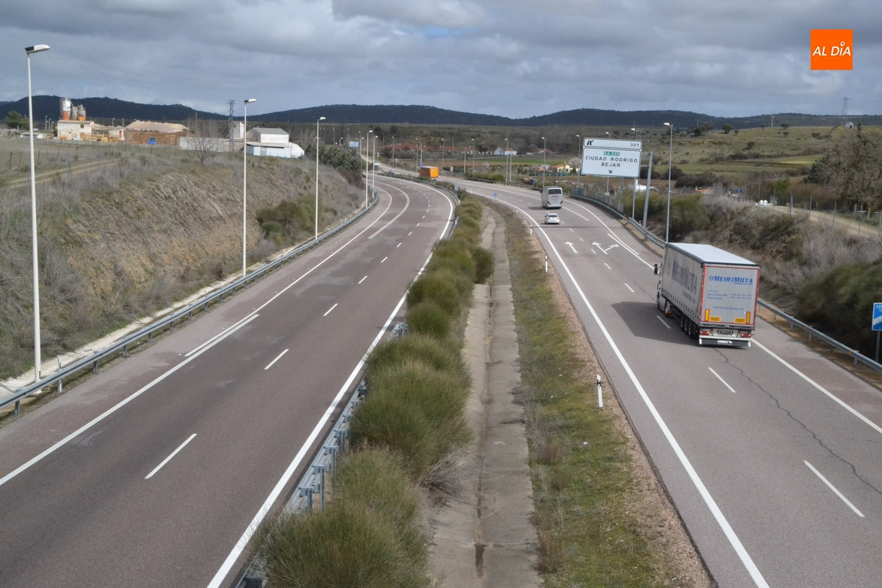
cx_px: 441
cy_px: 294
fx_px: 1249
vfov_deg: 26.5
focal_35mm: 51
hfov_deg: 38.9
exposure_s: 1/1600
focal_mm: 34
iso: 3200
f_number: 20
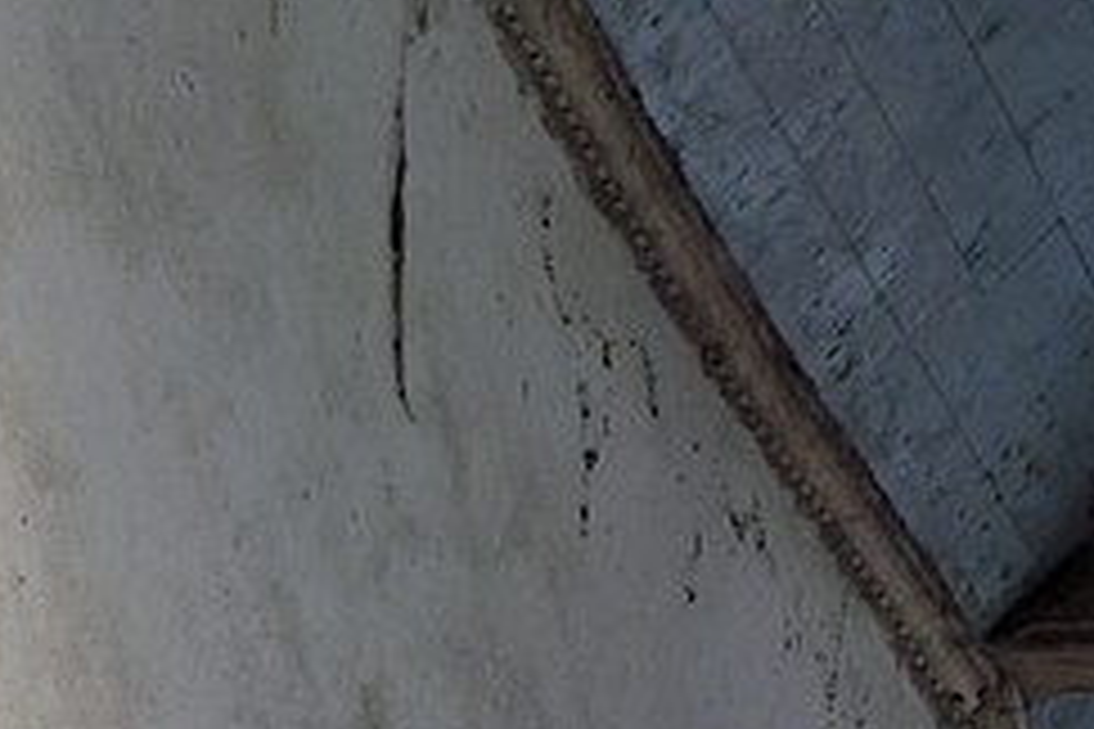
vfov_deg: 3.7
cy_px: 1706
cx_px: 3147
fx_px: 11182
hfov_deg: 5.3
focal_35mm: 368
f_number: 4.5
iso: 1600
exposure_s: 1/60
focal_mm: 56
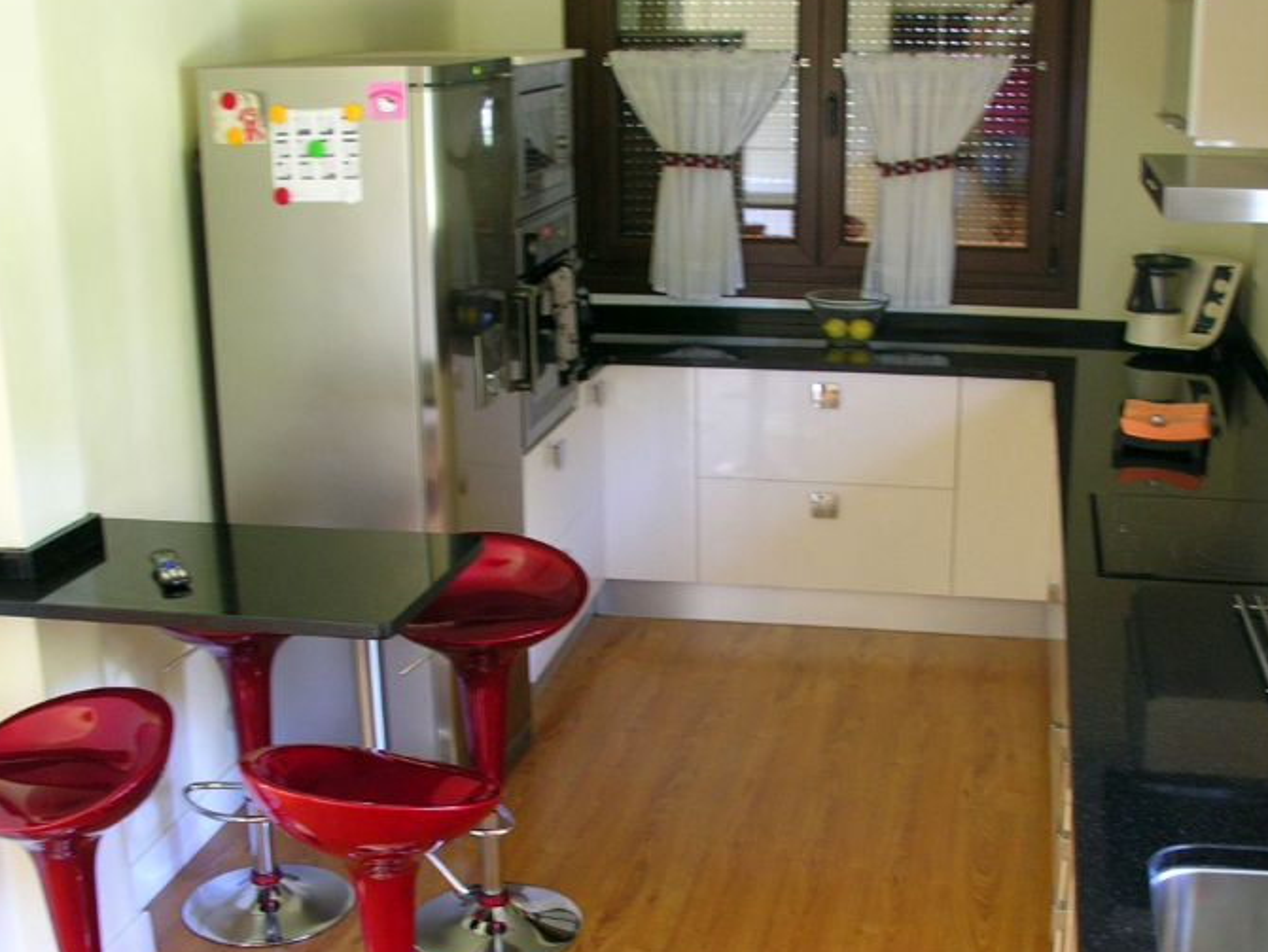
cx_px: 746
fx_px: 1722
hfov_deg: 40.3
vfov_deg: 30.7
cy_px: 614
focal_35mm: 47
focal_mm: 8.9
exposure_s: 1/4
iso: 117
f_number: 2.8
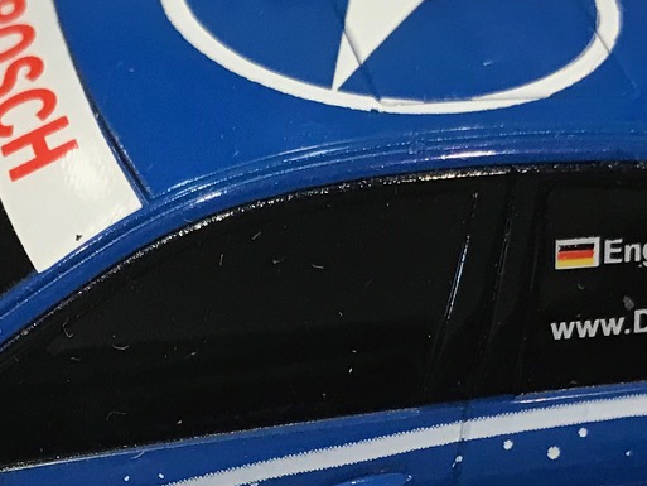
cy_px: 471
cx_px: 203
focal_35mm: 110
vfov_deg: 13.3
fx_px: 2056
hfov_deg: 17.8
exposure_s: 1/25
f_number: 1.8
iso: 32
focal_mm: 3.99
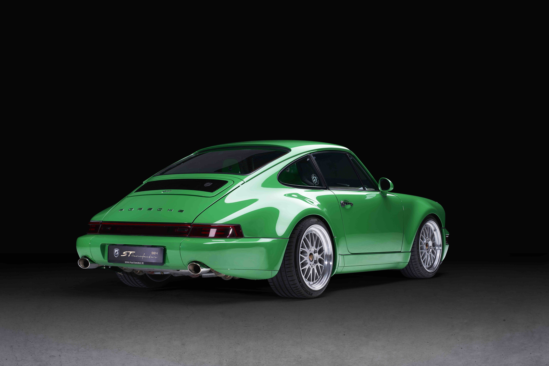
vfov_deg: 21.6
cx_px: 274
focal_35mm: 63
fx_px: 961
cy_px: 183
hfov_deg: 31.9
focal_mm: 63
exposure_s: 1/160
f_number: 8
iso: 100
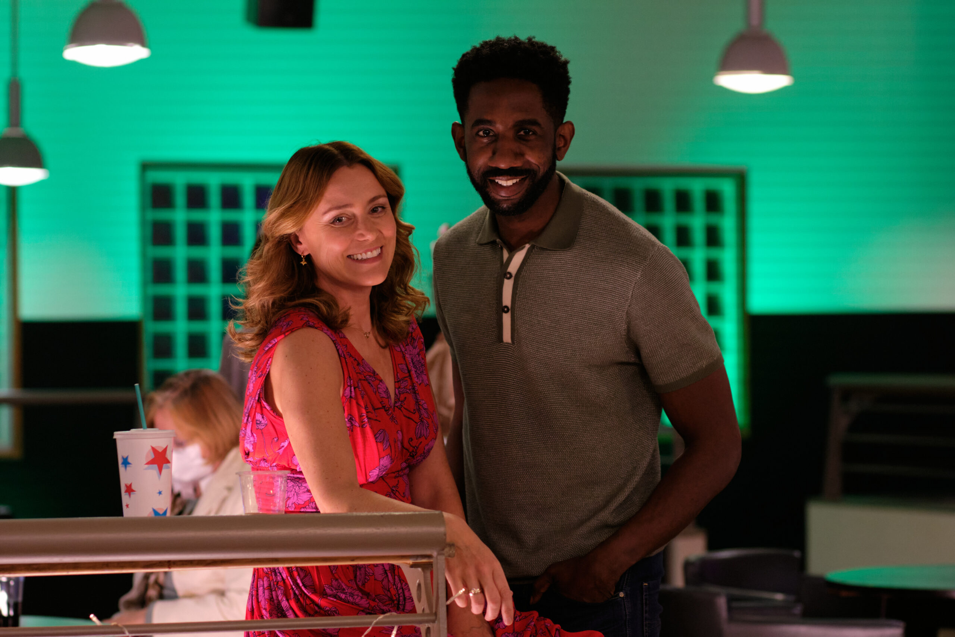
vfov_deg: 10.7
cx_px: 478
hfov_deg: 16.0
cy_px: 318
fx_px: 3395
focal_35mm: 128
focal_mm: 85
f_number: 3.2
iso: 3200
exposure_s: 1/125
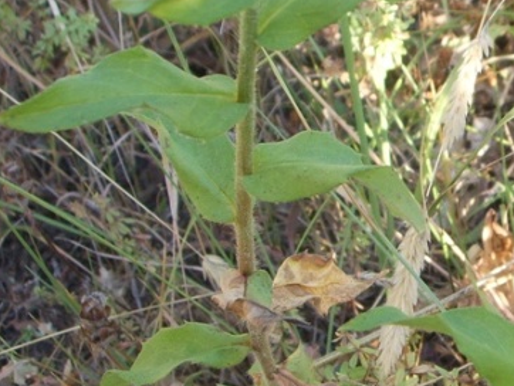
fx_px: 1233
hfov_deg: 22.7
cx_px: 498
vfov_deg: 17.8
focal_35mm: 83
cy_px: 194
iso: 91
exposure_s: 1/90
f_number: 3.5
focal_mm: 6.6
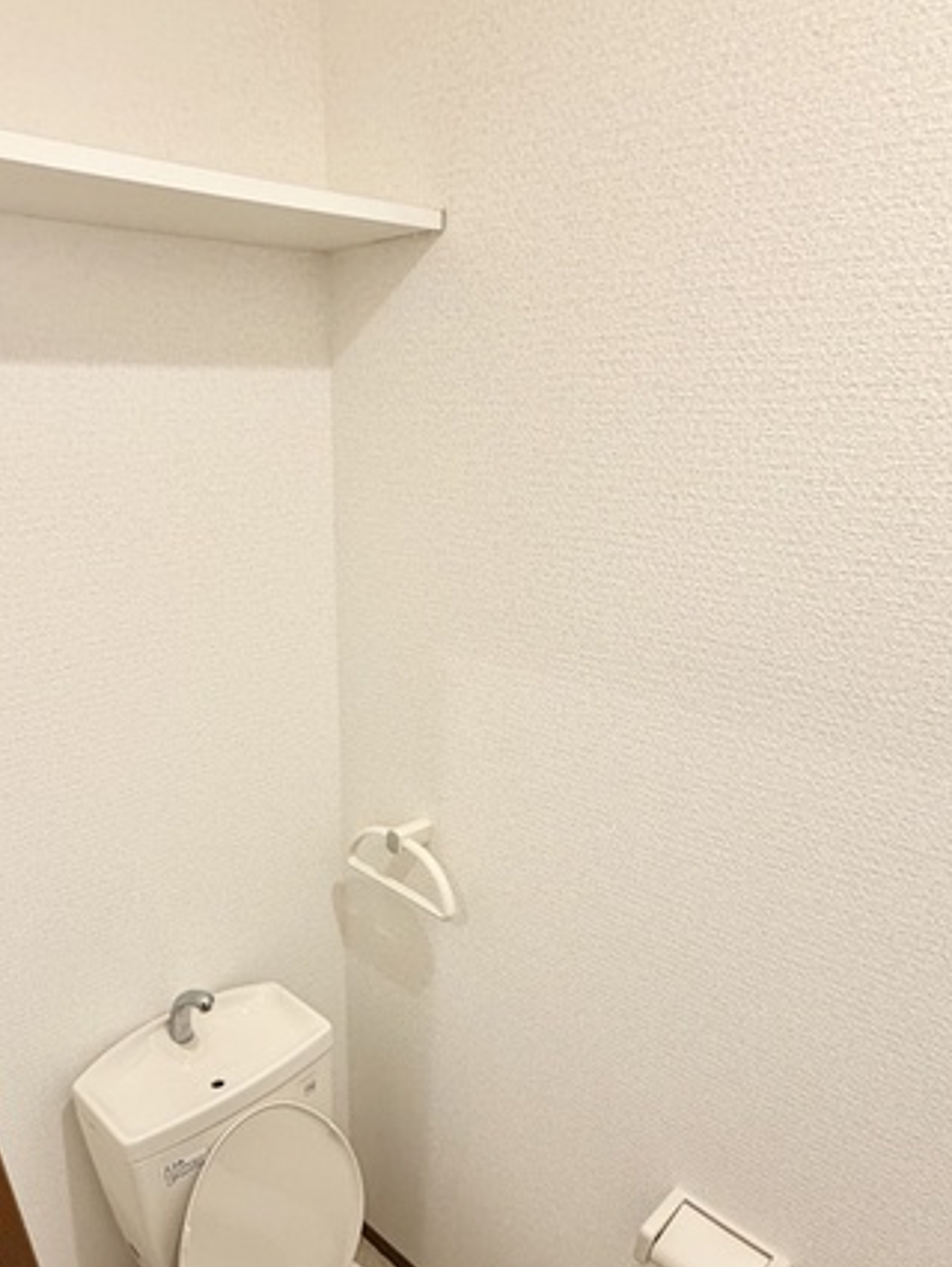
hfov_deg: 58.4
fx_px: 843
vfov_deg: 70.0
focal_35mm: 23
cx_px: 376
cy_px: 916
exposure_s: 1/60
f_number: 2.2
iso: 320
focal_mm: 2.22
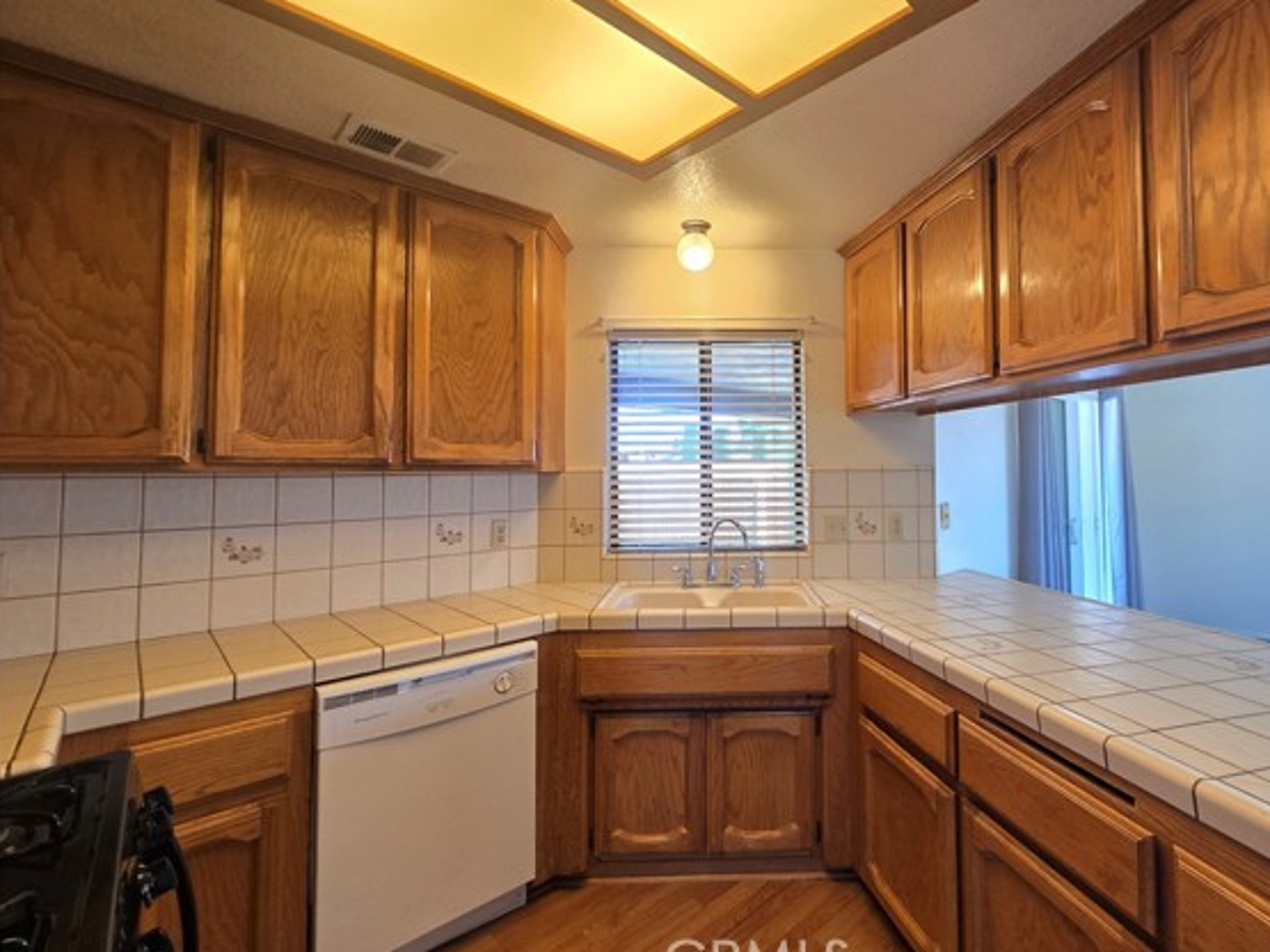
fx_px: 550
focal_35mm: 15
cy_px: 444
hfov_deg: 97.5
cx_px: 730
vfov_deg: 81.6
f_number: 2.2
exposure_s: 1/60
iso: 100
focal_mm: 2.2
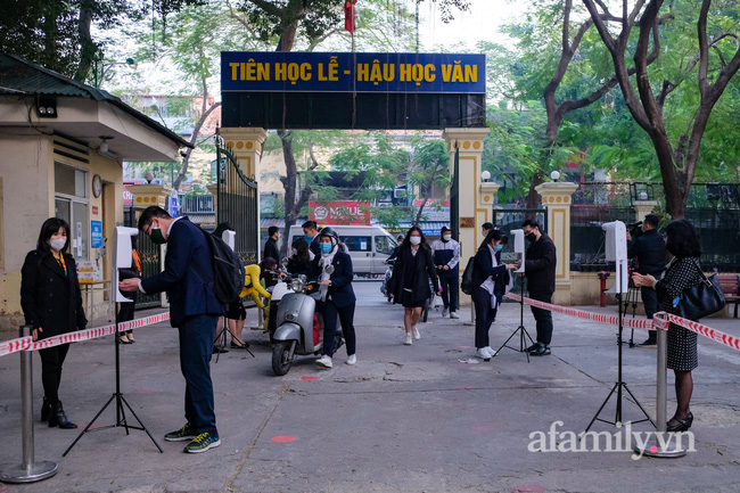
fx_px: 719
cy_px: 246
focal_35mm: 35
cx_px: 370
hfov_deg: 54.4
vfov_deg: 37.8
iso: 1600
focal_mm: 23
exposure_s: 1/250
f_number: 2.8
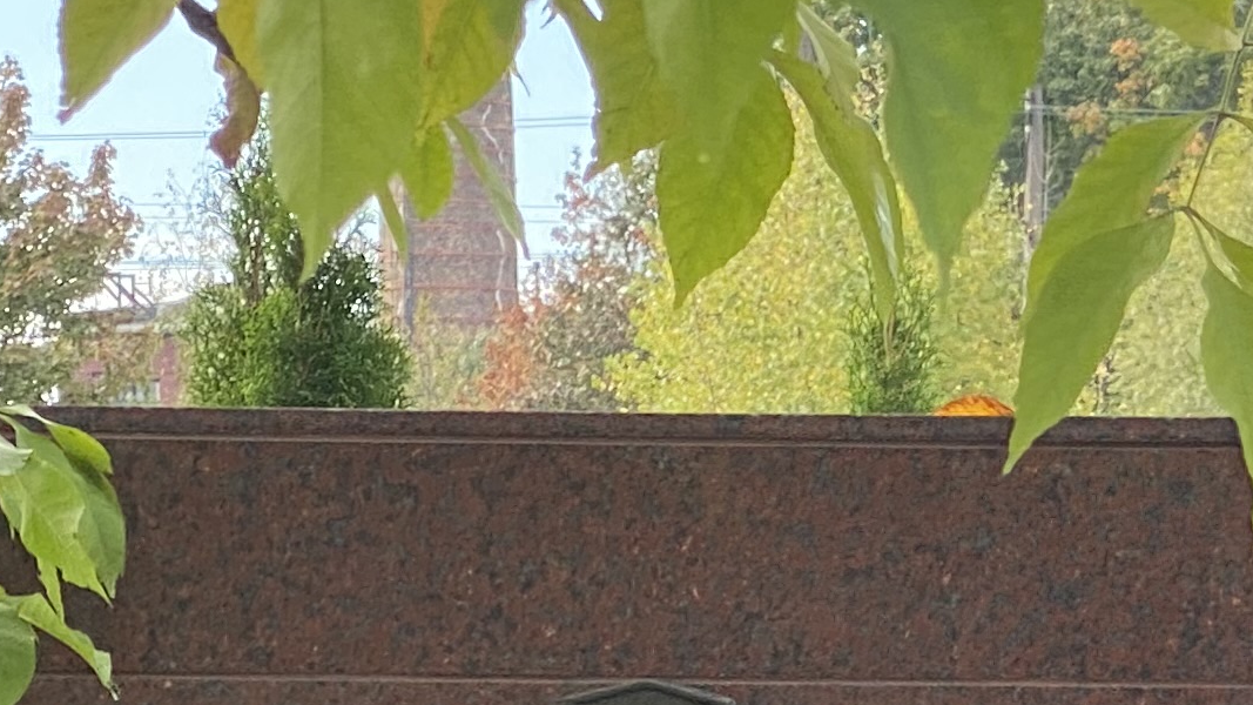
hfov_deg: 9.8
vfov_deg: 5.6
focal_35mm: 214
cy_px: 1126
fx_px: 7110
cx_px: 1713
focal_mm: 6
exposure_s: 1/193
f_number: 2
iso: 20
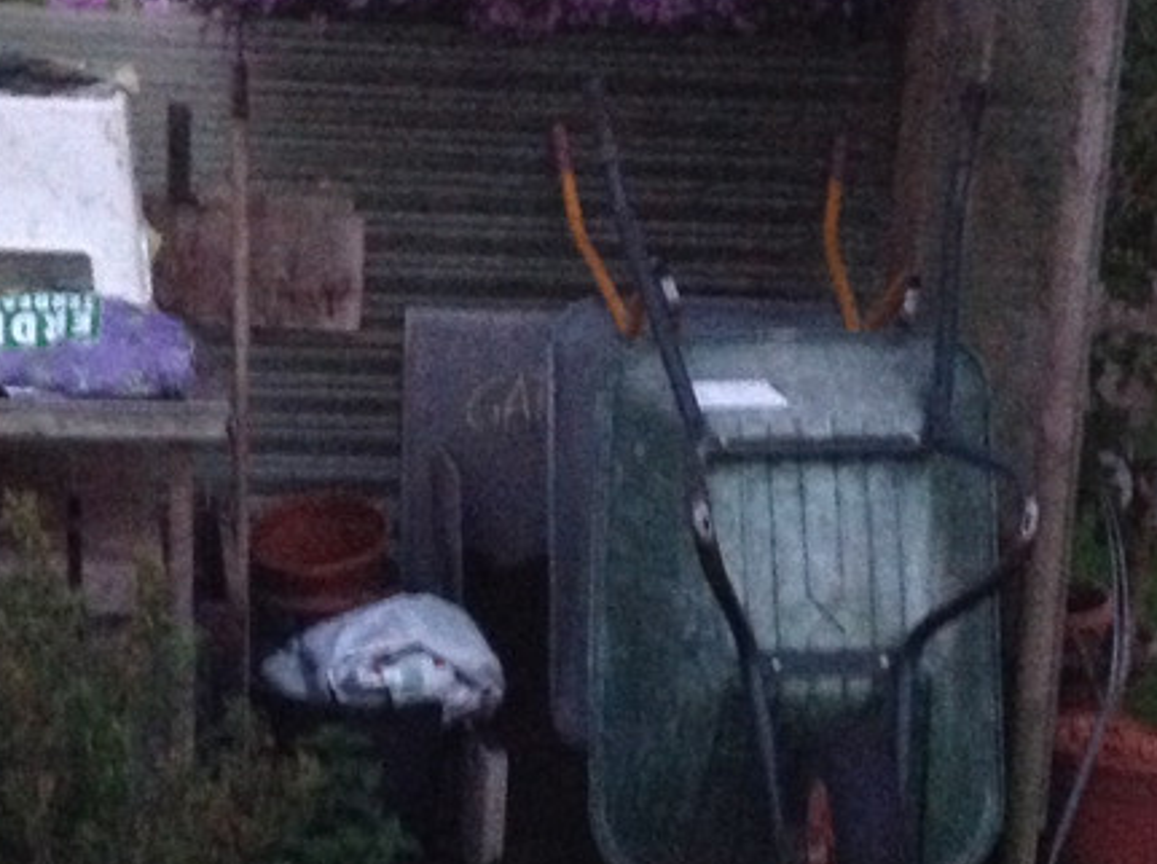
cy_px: 604
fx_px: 2904
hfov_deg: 22.5
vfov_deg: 16.9
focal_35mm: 87
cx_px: 538
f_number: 2.4
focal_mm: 4.28
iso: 800
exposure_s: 1/15
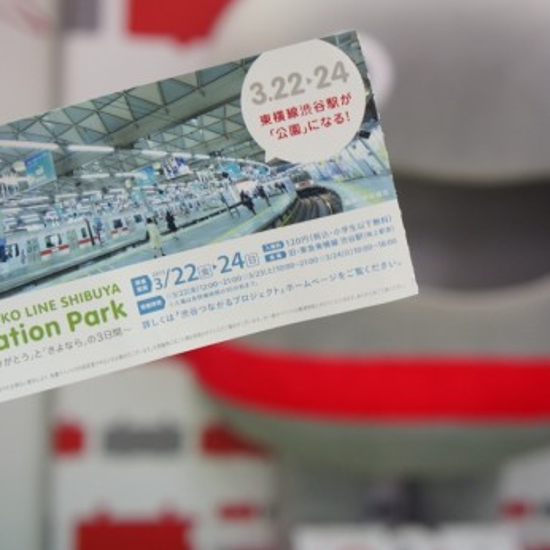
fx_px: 989
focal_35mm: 55
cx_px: 230
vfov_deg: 31.1
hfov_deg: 31.0
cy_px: 256
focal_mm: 27
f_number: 4
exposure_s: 1/60
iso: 500
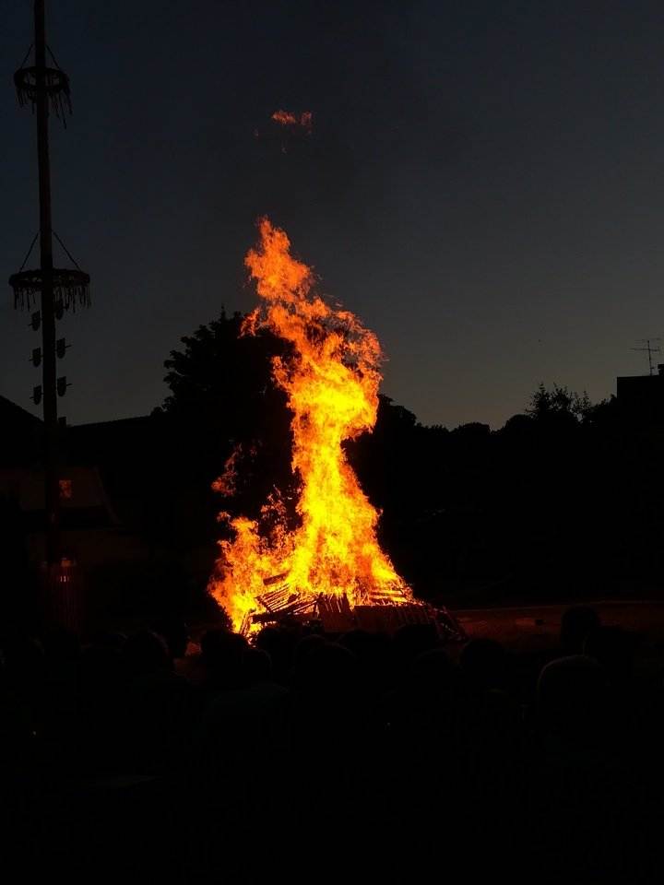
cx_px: 332
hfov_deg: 31.5
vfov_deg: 41.2
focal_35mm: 46
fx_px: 1176
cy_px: 442
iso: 50
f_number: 2.2
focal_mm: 3.83
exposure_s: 1/353
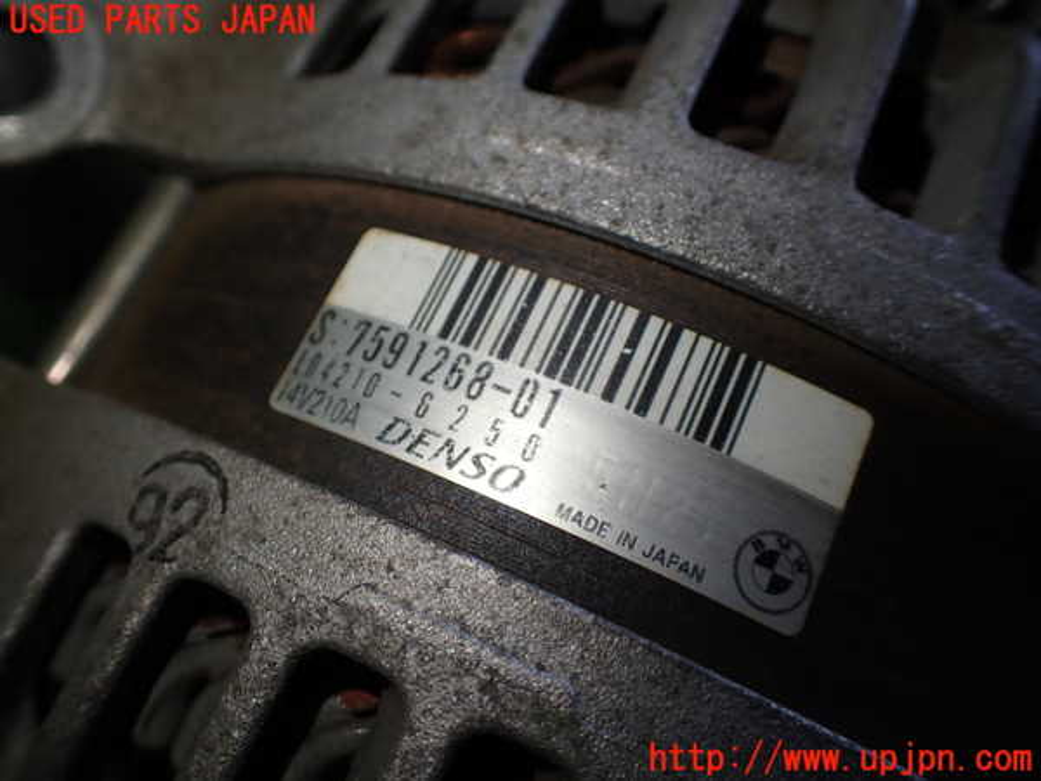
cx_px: 520
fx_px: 902
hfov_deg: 60.0
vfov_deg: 46.8
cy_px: 390
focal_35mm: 30
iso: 100
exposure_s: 1/125
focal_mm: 5.4
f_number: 2.3
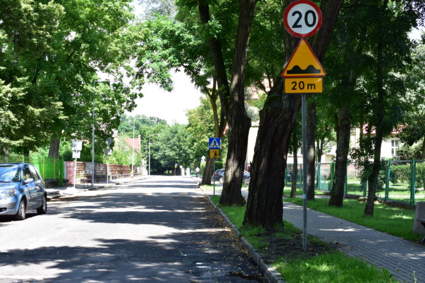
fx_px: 673
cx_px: 212
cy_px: 142
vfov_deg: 23.8
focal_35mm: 57
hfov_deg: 35.1
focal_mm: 38
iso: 400
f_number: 7.1
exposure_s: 1/250
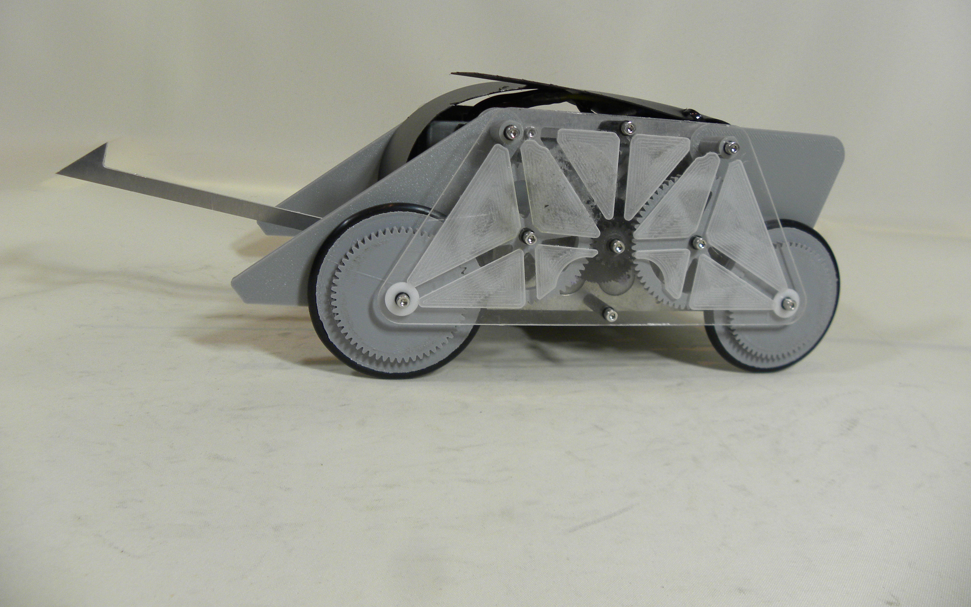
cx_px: 491
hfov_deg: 66.5
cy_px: 253
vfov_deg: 44.4
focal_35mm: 28
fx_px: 741
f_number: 2.8
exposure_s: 1/61.6
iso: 128
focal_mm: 4.6
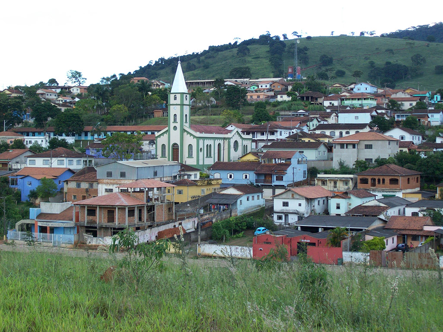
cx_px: 222
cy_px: 166
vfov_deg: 21.0
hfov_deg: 27.8
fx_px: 895
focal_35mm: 70
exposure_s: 1/282
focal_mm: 11.6
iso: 80
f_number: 3.8
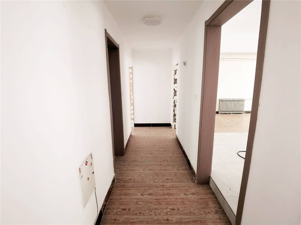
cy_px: 112
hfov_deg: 91.0
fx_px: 148
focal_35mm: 17
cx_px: 150
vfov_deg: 74.7
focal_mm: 2.26
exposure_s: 1/25
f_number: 2.2
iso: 1000
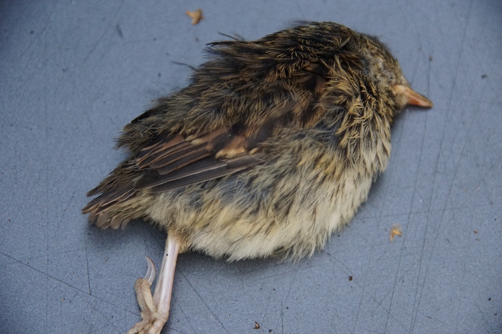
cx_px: 251
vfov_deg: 7.6
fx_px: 2509
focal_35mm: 180
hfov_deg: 11.4
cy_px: 167
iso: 1600
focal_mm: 120
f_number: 5.6
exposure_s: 1/200
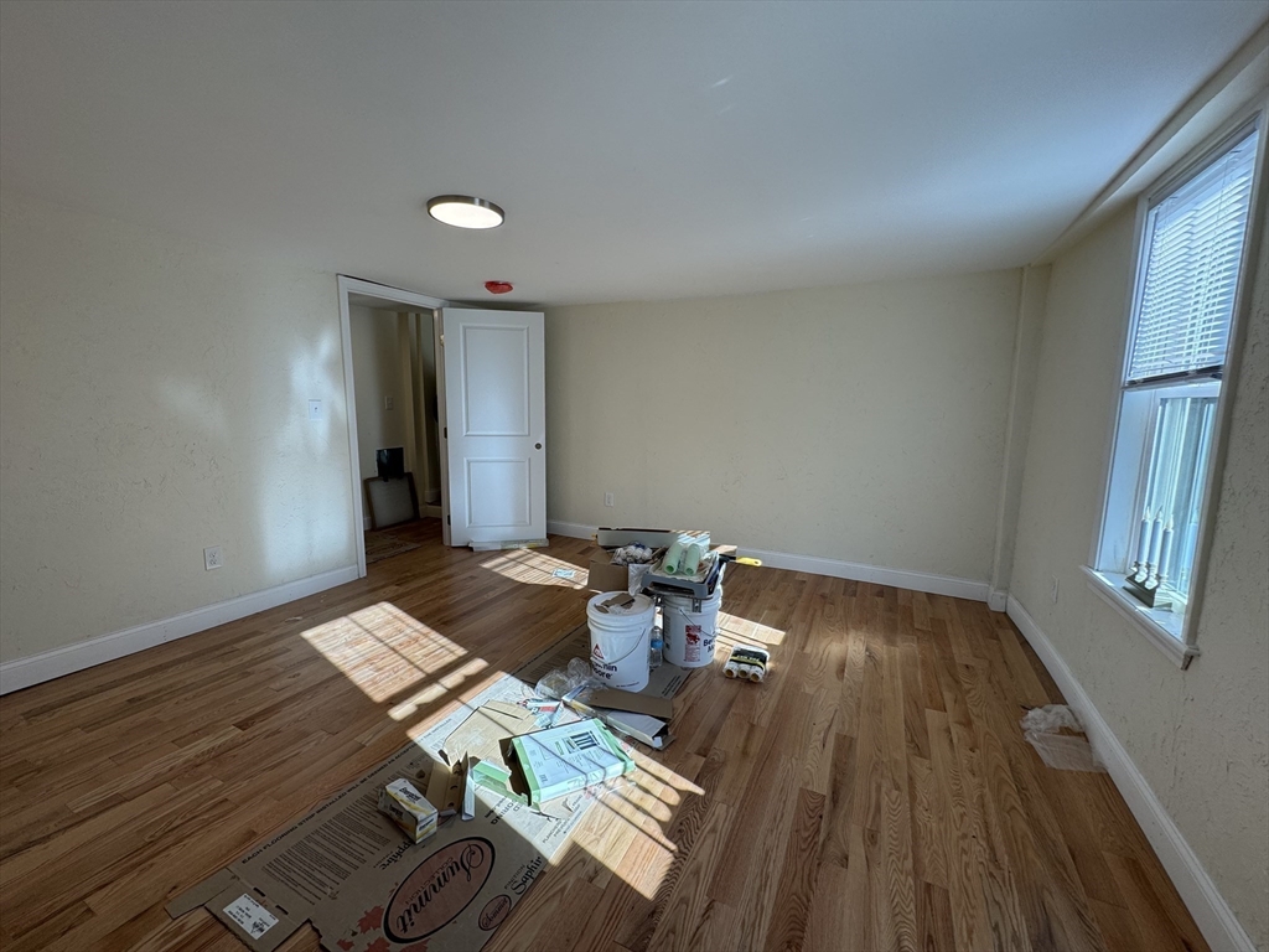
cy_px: 476
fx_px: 513
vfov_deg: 85.7
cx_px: 634
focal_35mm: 14
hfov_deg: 102.1
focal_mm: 2.22
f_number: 2.2
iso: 40
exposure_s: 1/123
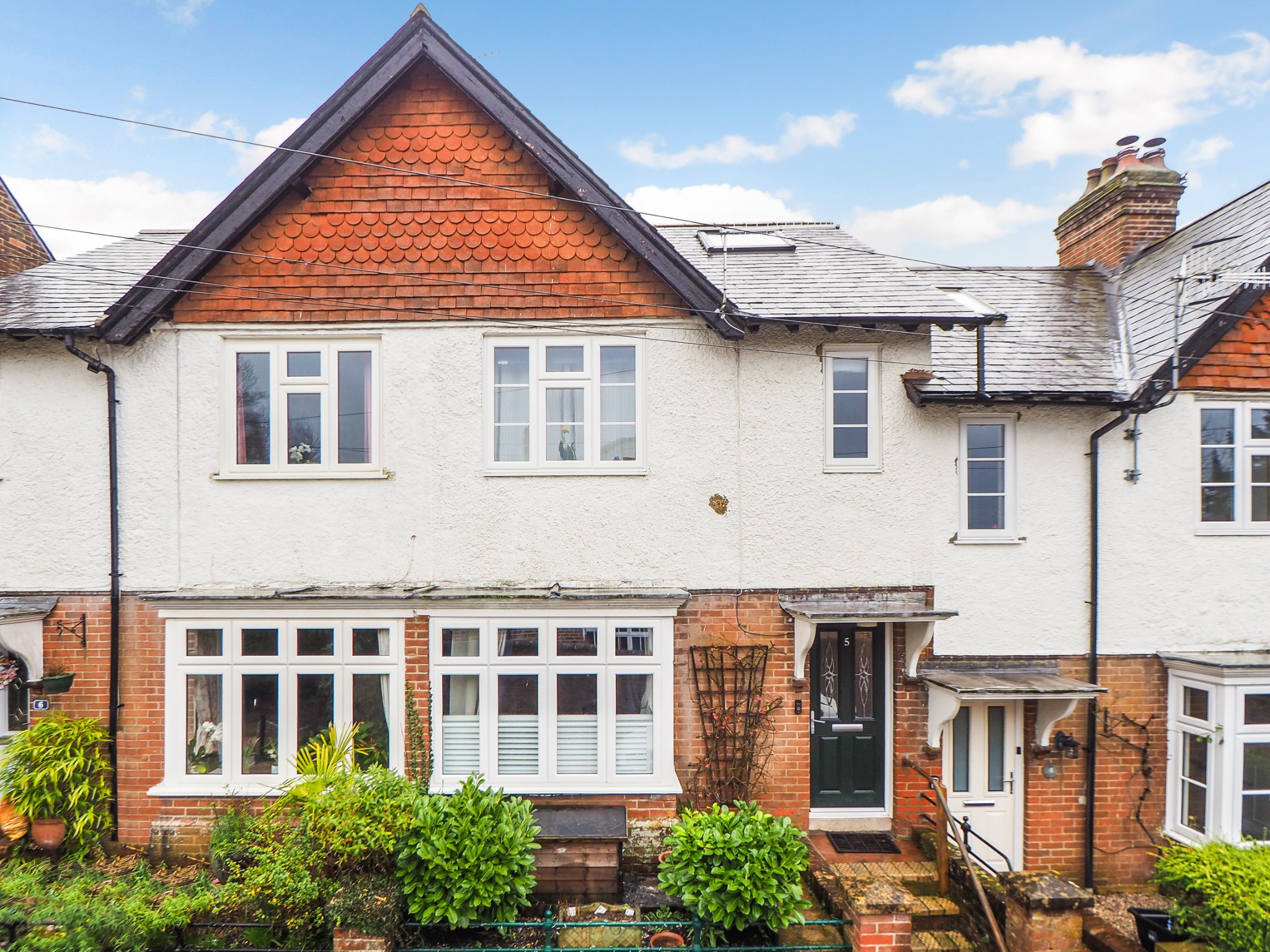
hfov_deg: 87.8
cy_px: 476
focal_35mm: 18
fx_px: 660
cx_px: 635
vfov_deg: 71.6
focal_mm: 9
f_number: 7.1
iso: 400
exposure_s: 1/500
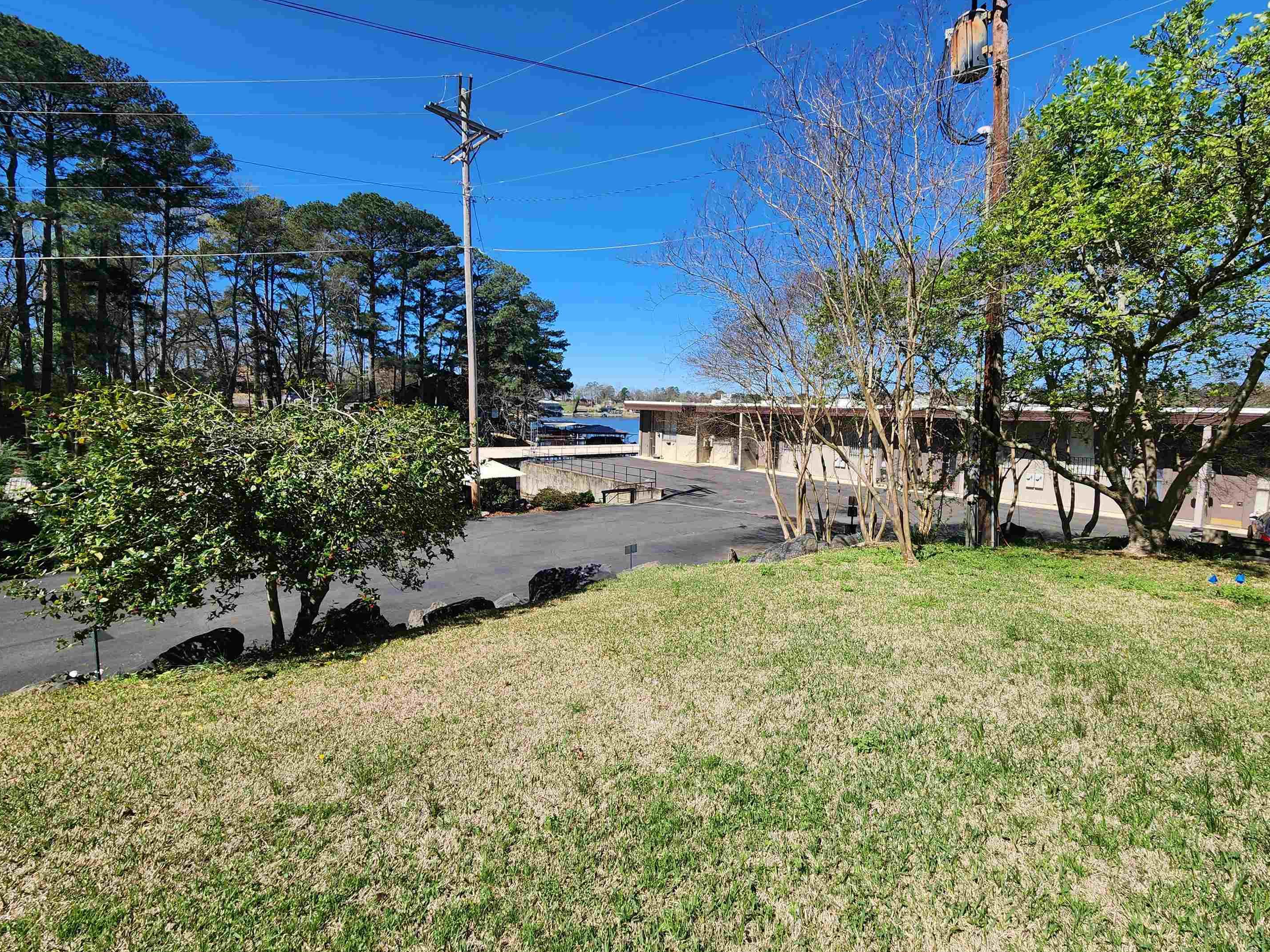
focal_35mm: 14
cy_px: 460
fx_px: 514
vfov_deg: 85.6
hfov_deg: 102.1
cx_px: 637
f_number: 2.2
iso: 50
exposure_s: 1/1686
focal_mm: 2.2
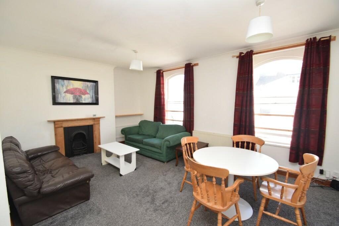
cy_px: 113
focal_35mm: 15
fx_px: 141
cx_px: 170
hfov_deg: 100.4
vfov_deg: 77.3
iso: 560
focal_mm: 10
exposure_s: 1/125
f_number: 5.6
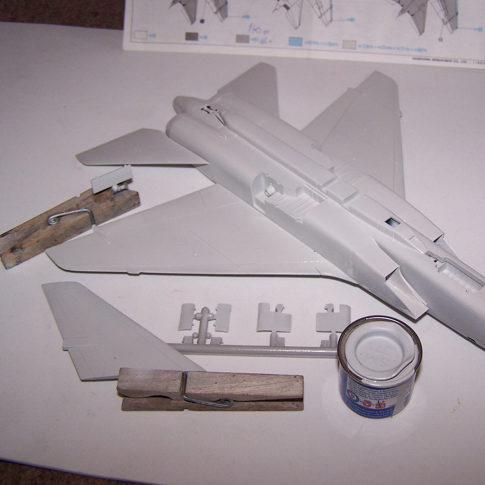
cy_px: 242
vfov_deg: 37.6
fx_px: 713
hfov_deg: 37.2
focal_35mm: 45
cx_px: 319
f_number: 2.8
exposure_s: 1/60
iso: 80
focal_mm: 6.3
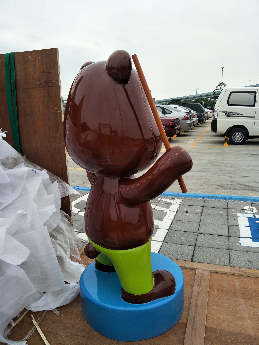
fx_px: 239
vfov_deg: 71.6
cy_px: 172
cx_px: 130
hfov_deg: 56.8
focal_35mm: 24
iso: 34
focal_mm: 4.1
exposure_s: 1/441
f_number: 1.7
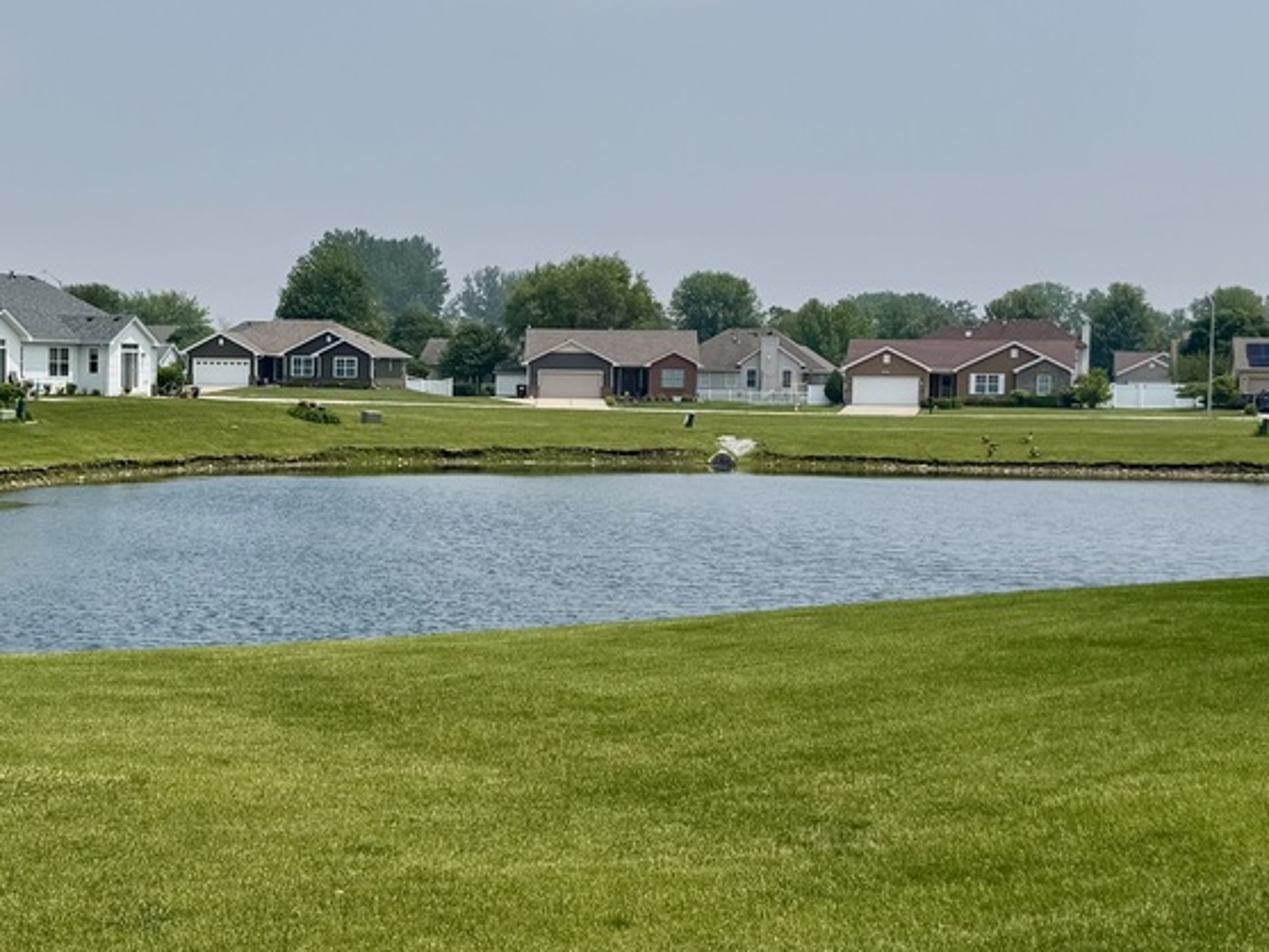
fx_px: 2273
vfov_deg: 23.7
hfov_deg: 30.7
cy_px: 510
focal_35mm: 62
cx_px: 339
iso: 80
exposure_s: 1/9009
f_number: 1.78
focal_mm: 6.76
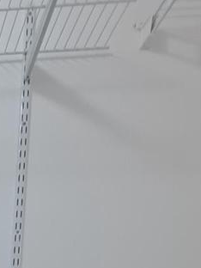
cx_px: -198
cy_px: 494
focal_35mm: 64
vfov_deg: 20.4
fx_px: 495
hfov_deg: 17.0
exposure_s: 1/40
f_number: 2.2
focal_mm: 1.74
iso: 125
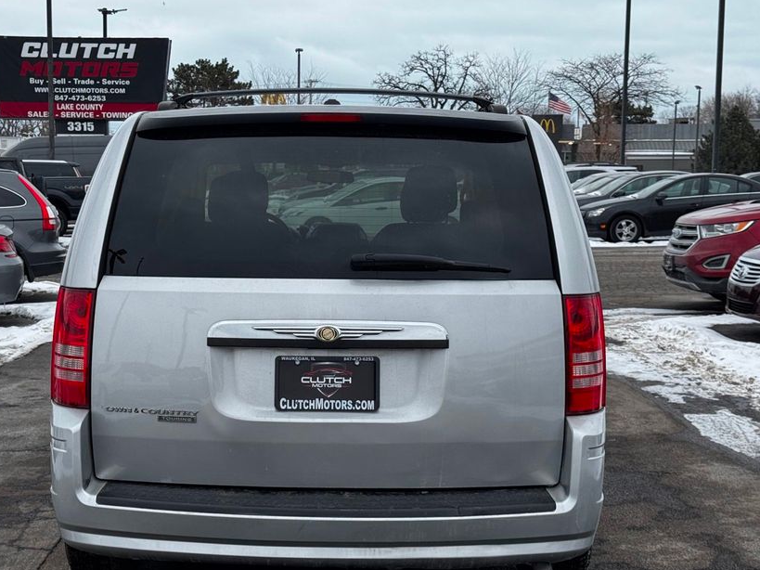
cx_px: 316
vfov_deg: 24.4
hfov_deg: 32.1
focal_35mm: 60
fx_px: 1317
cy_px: 338
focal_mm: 6.76
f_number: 1.78
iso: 64
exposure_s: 1/913
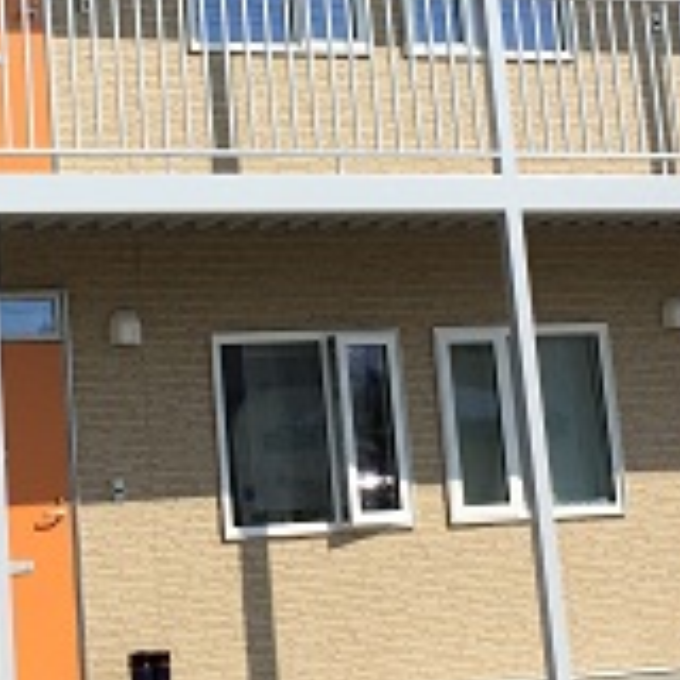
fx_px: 2134
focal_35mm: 96
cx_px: 178
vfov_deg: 17.8
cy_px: 76
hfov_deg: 18.0
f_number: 2.2
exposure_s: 1/4566
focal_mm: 4.15
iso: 32
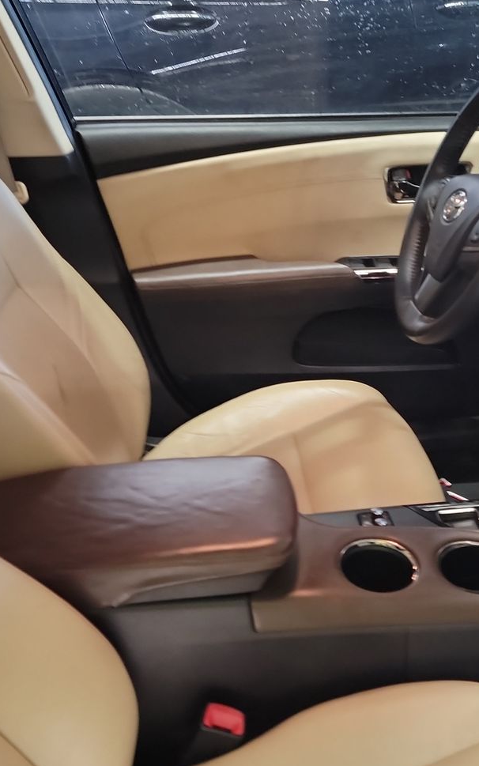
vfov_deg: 47.1
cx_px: 286
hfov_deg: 30.5
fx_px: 877
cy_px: 428
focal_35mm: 42
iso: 857
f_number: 1.8
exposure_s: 1/17
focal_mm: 6.7
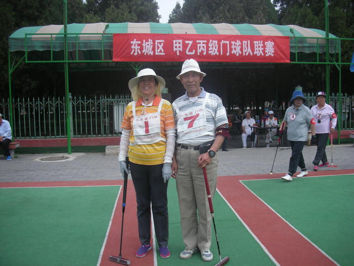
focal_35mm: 35
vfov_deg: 40.7
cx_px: 177
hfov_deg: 52.6
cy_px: 133
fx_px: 358
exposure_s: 1/124
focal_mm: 5.8
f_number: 7.9
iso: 50
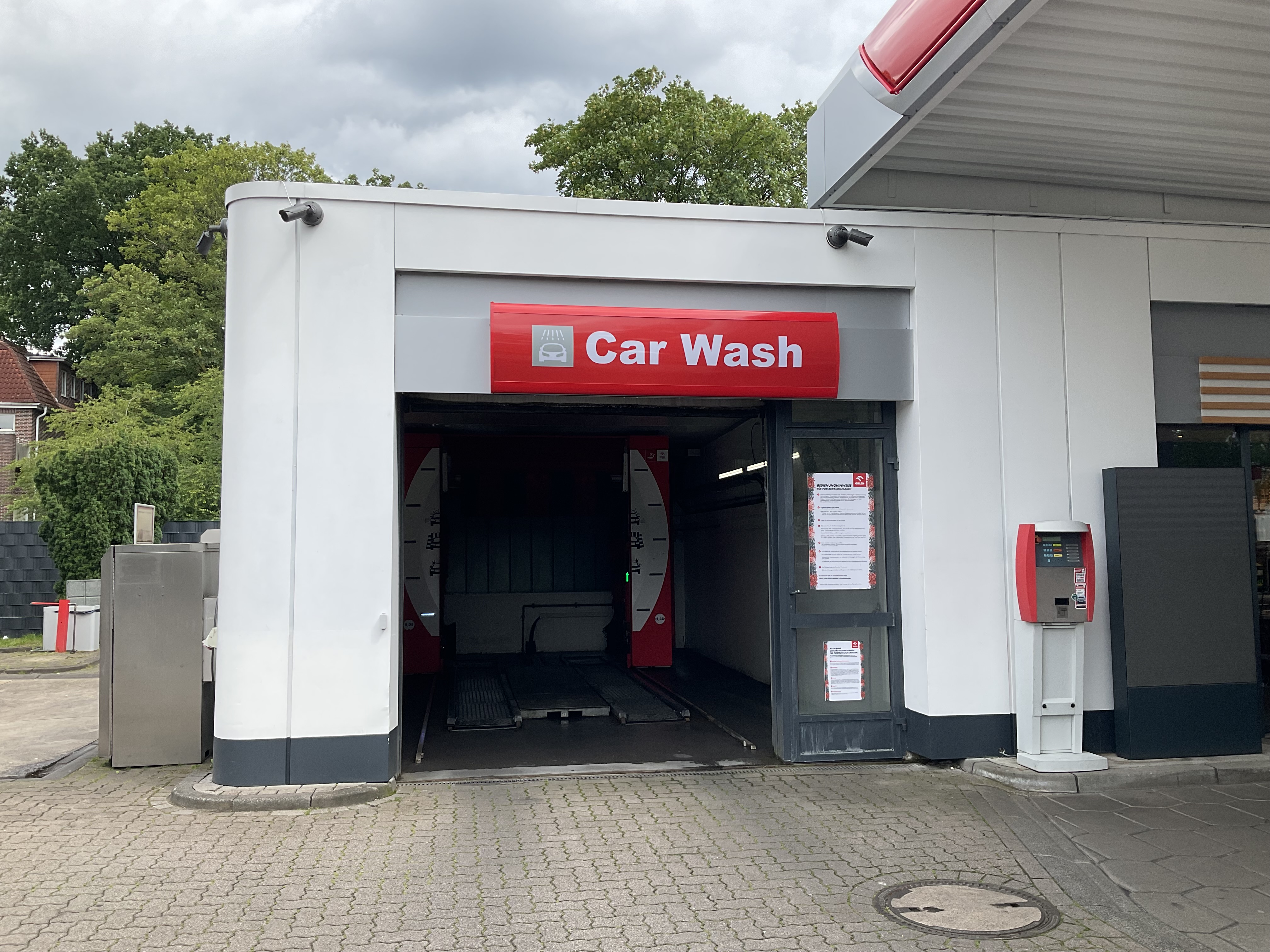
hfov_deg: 61.7
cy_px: 476
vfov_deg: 48.2
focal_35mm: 29
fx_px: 1064
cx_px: 635
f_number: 1.8
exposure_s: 1/997
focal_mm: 3
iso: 16
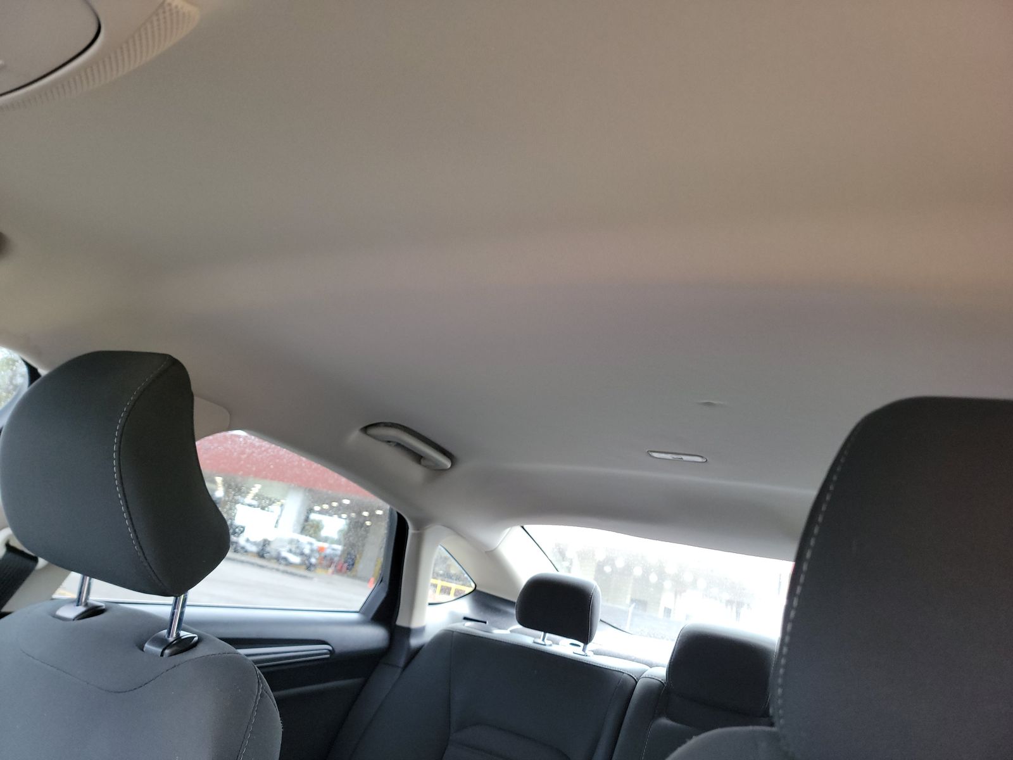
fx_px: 702
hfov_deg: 71.6
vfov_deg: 56.8
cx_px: 506
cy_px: 380
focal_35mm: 24
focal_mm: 6.7
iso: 579
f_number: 1.8
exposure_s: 1/59
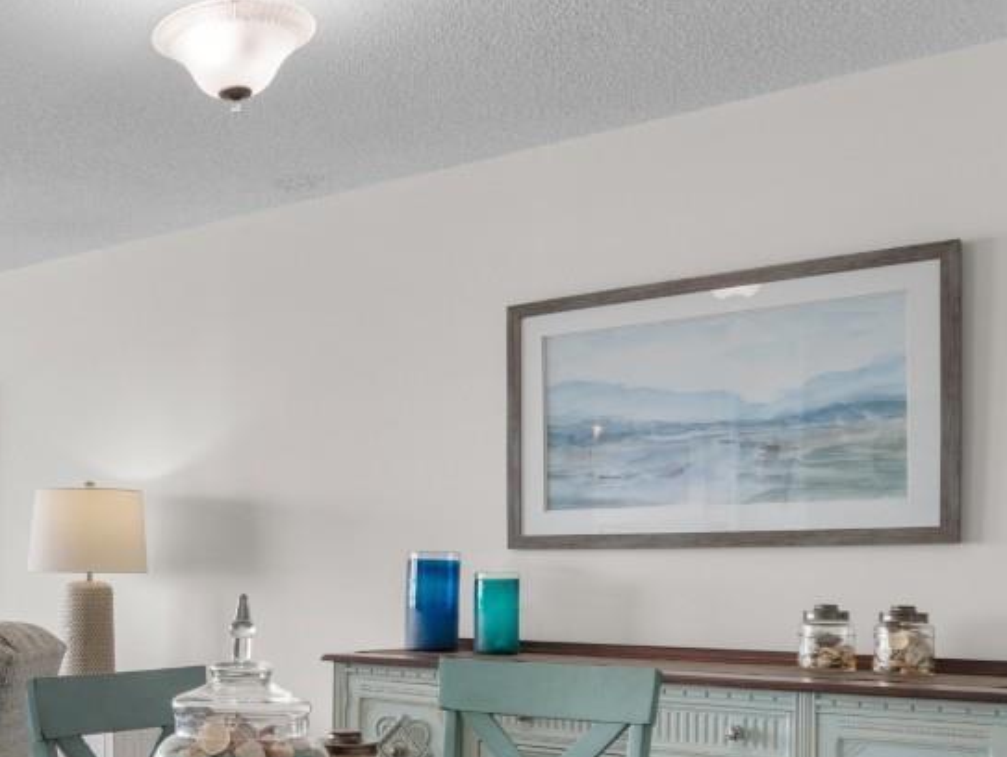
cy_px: 571
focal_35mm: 43
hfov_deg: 40.1
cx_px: 76
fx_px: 1252
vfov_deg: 33.0
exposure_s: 1/5
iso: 100
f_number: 4.5
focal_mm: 10
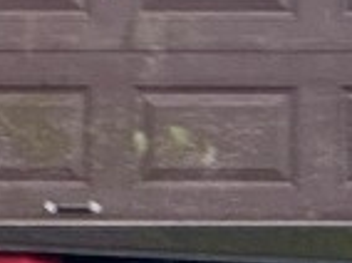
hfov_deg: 2.3
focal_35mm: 867
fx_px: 8801
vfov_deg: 1.7
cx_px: -59
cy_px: -270
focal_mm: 15.66
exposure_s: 1/99
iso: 250
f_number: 2.8
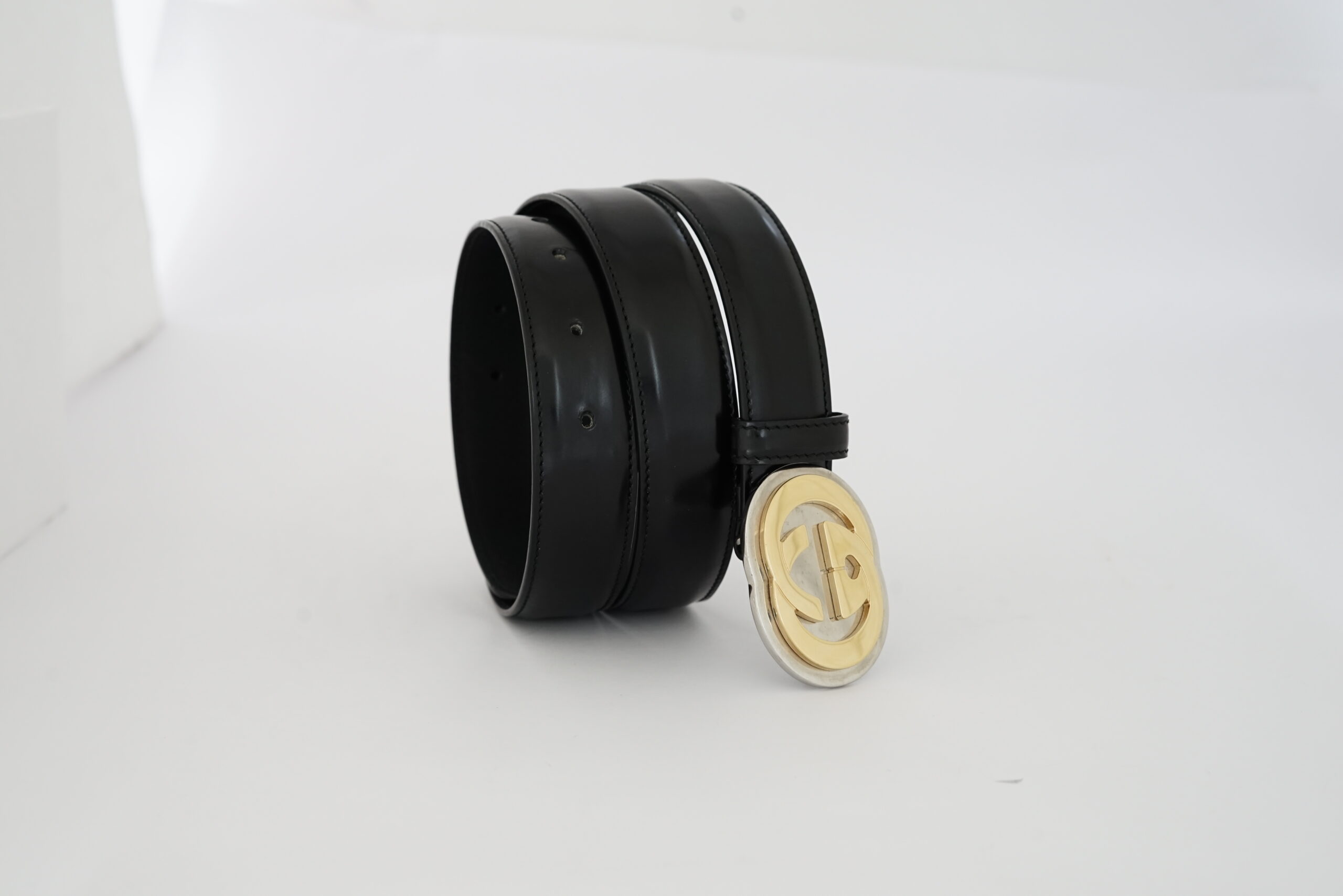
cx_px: 672
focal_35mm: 50
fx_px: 1865
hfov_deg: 39.6
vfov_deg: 27.0
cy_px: 448
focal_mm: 50
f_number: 6.3
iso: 640
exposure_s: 1/2
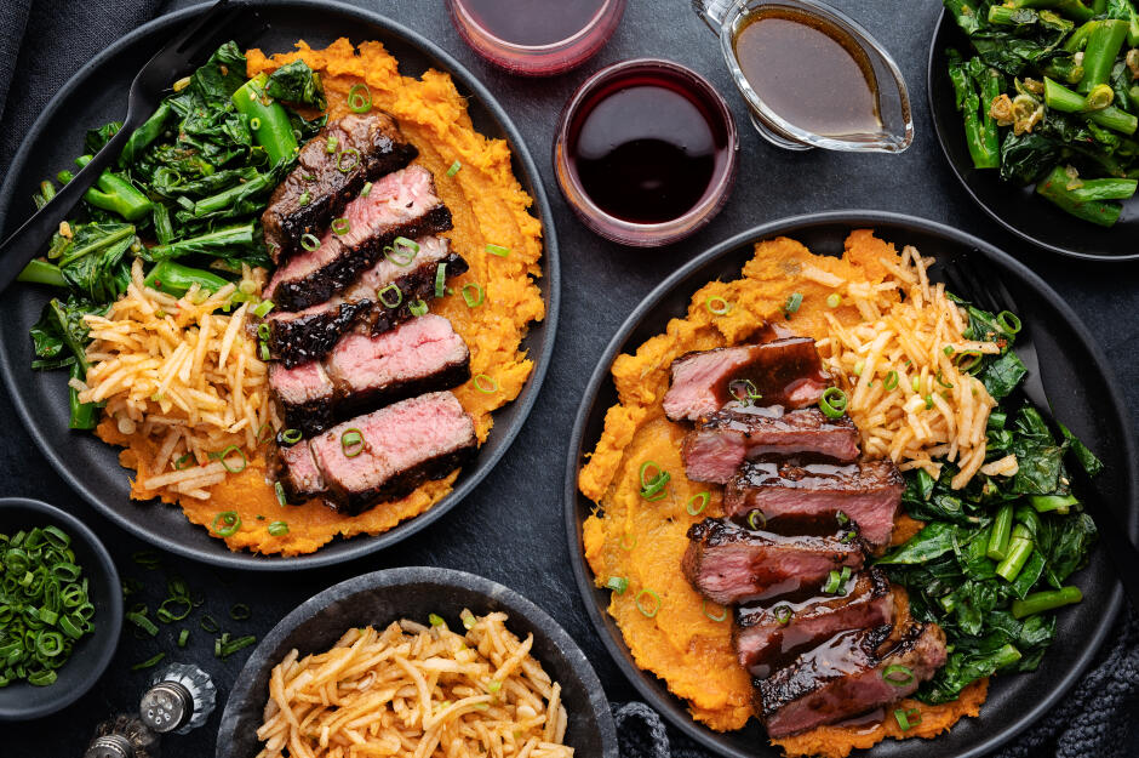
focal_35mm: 50
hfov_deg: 39.6
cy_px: 379
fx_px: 1581
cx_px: 570
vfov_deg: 26.9
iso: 160
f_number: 16
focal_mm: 50
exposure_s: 1/160
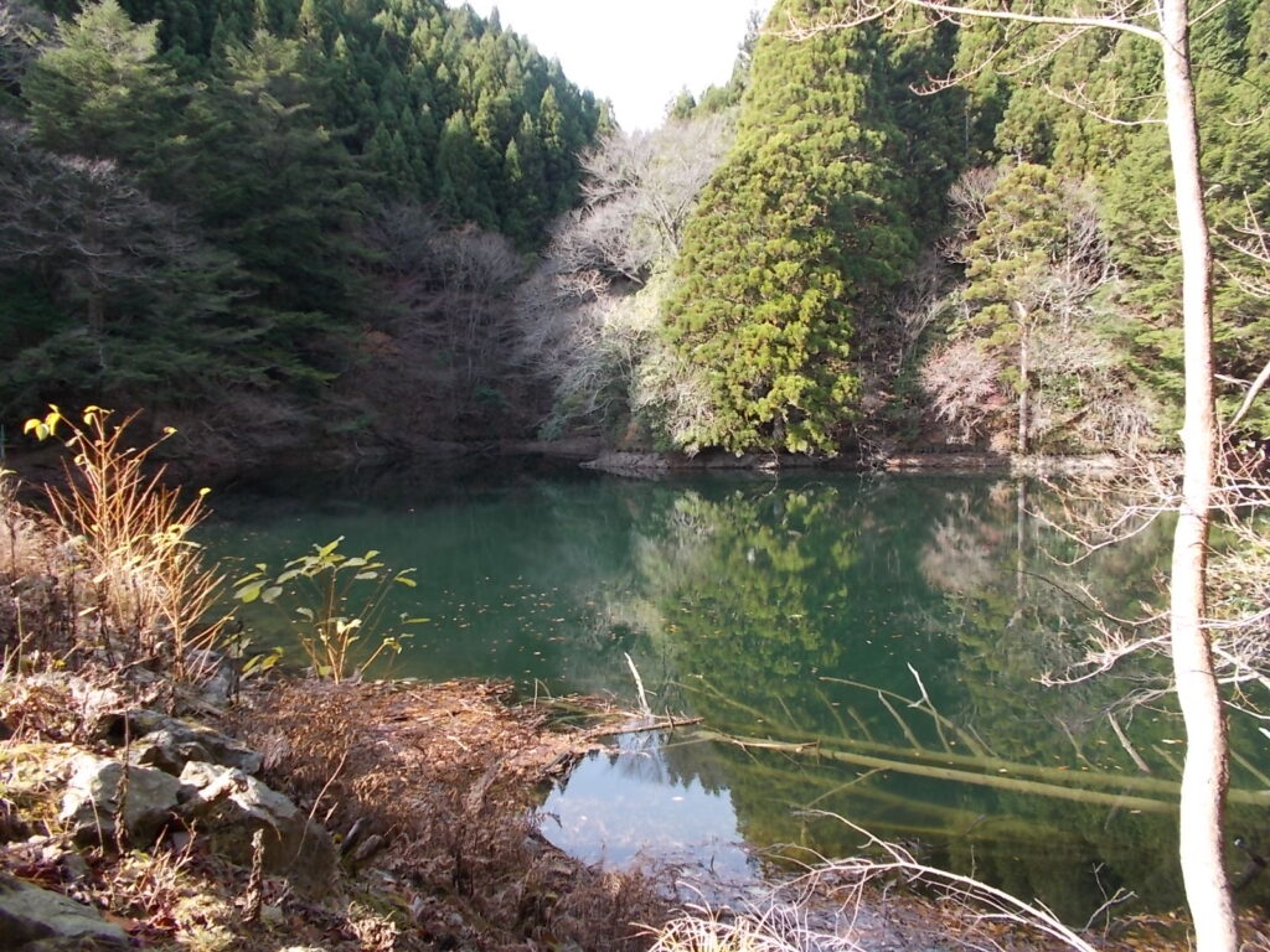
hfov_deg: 67.3
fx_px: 954
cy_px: 476
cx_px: 635
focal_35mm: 26
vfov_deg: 53.1
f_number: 3.2
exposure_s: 1/100
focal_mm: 4.6
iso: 80
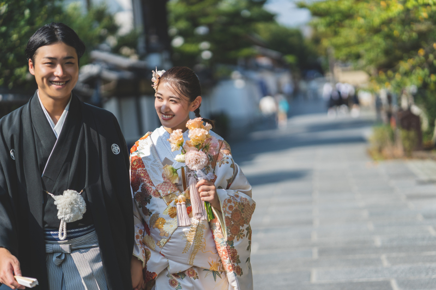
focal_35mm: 85
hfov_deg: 23.9
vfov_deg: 16.1
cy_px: 145
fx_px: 1029
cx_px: 218
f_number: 2
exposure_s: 1/2000
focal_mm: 85
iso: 50
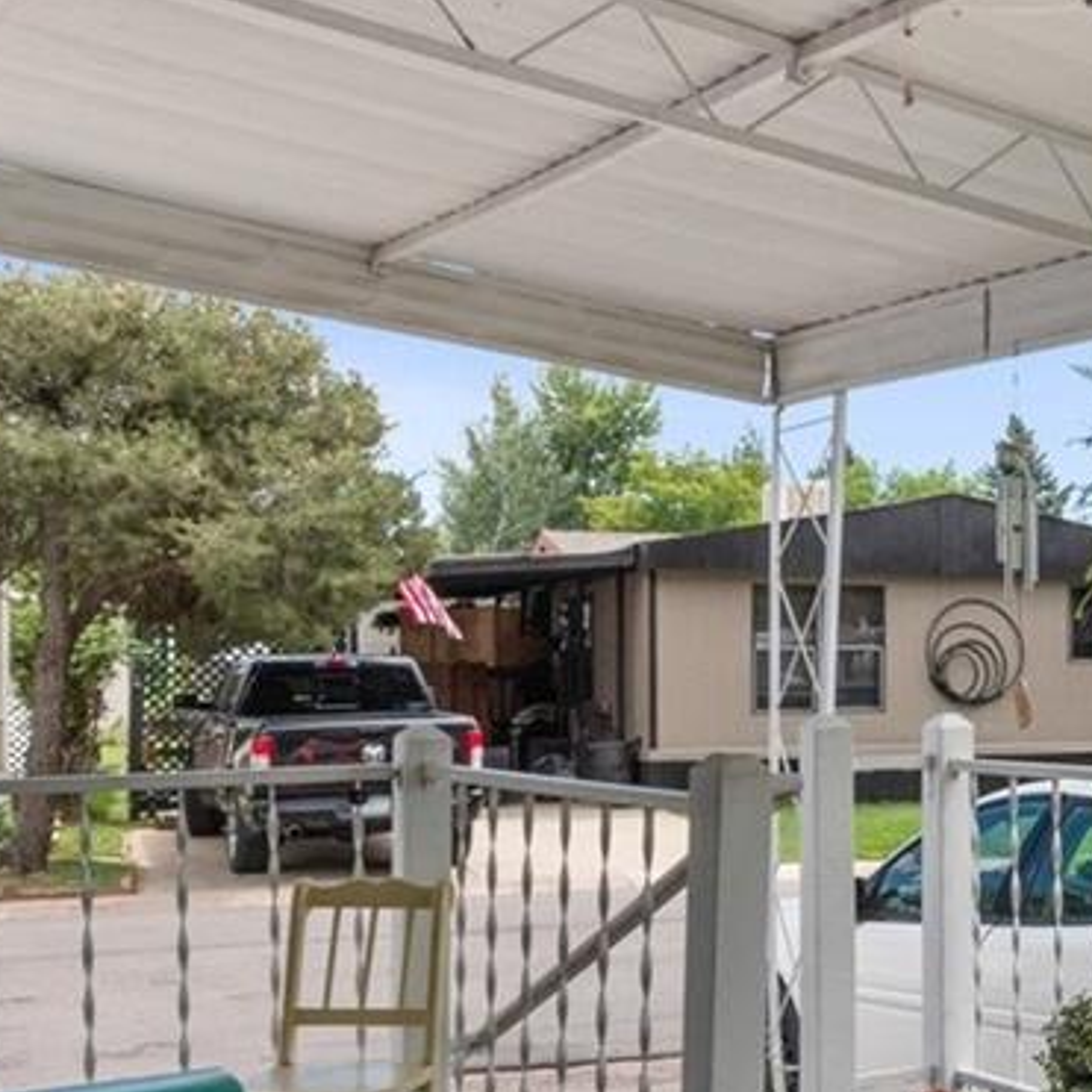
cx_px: 1133
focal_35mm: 55
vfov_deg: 31.1
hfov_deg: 28.8
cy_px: 606
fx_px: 1963
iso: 400
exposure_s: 1/2500
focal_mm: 10
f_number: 8
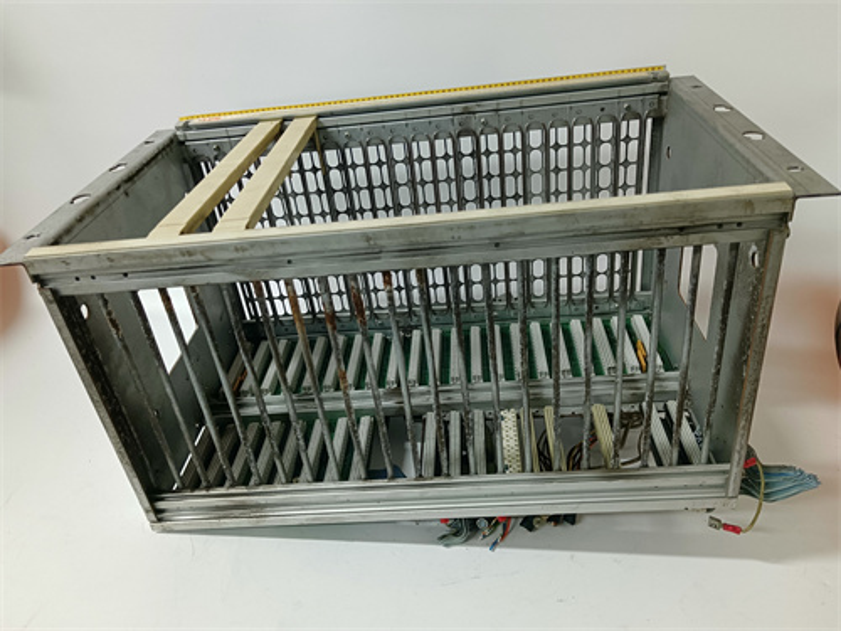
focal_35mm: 27
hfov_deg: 65.3
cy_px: 316
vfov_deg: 51.4
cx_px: 420
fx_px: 656
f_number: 1.9
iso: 701
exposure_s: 1/33.3
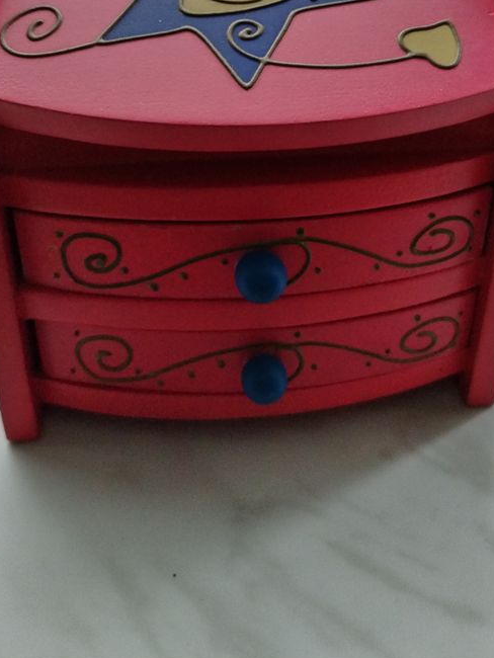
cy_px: 158
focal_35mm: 40
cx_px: 270
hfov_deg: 36.0
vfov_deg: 45.1
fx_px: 761
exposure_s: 1/50
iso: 296
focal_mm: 4.25
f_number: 1.8
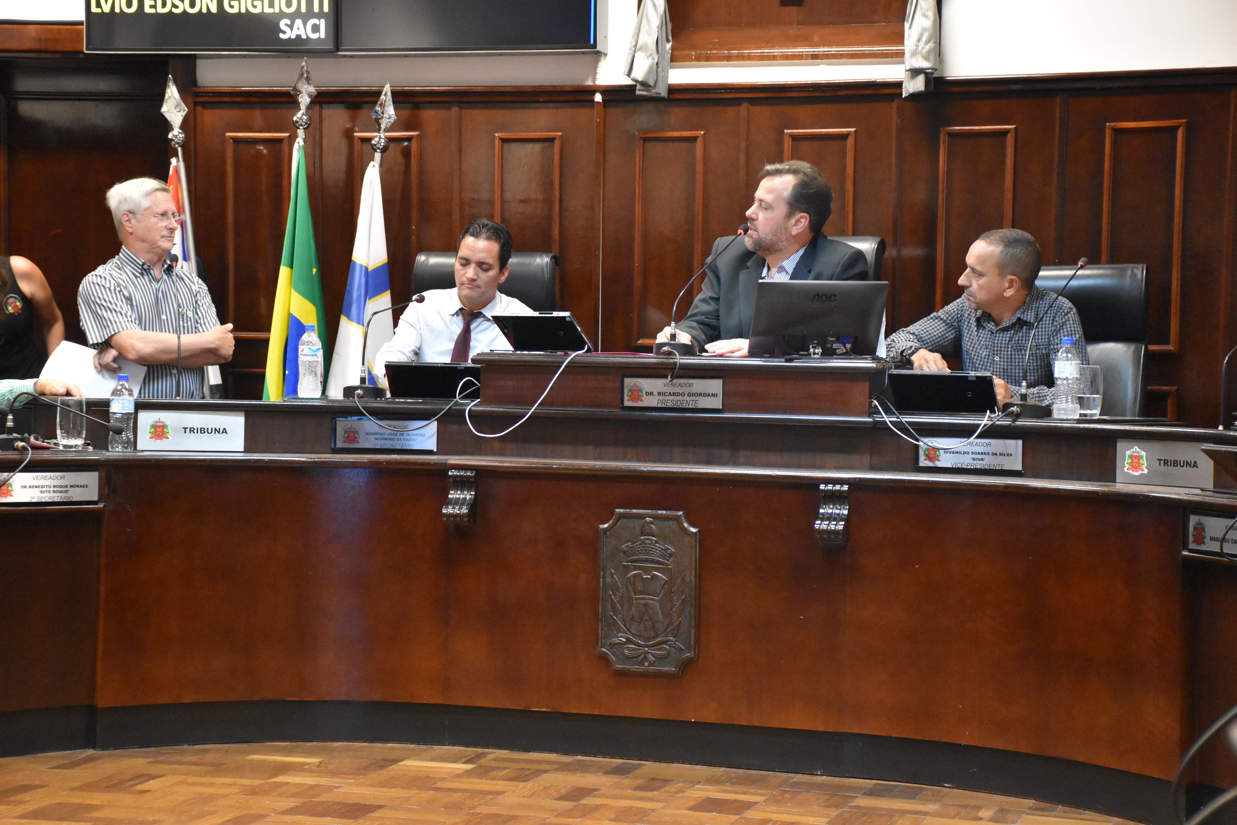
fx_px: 2474
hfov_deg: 28.1
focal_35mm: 72
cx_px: 618
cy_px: 412
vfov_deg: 18.9
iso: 5000
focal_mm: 48
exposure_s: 1/60
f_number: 4.5
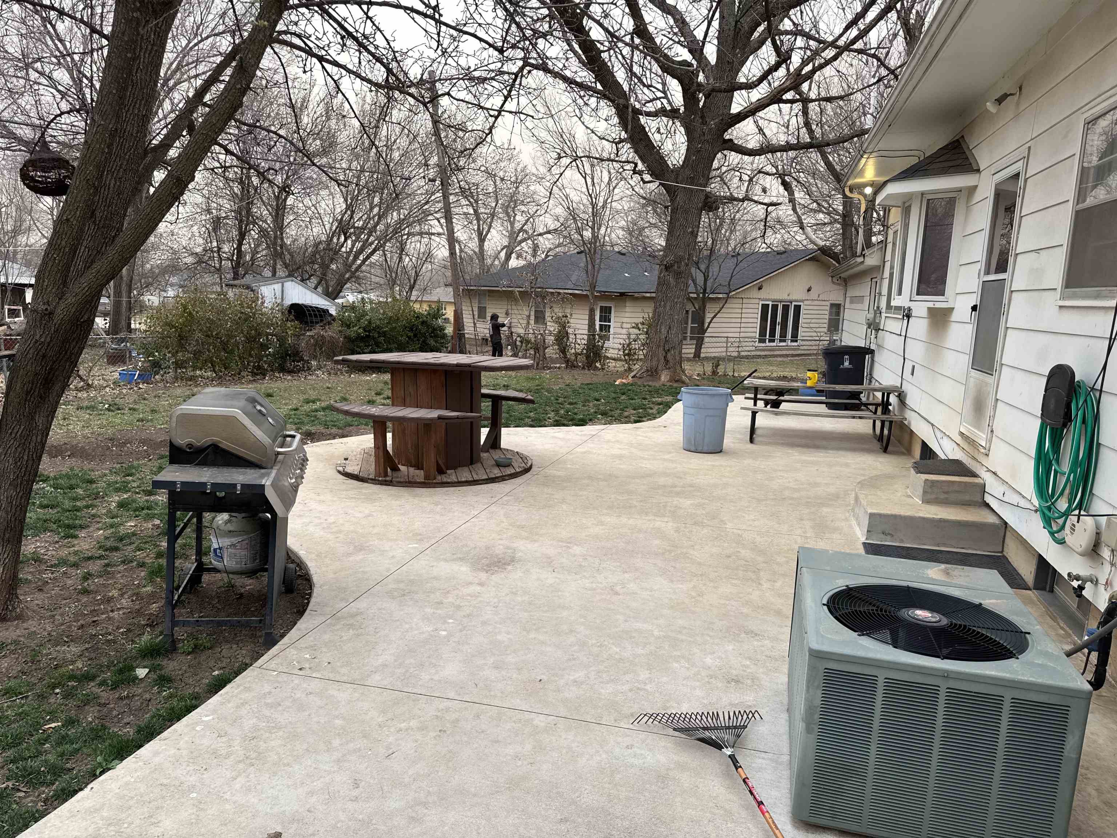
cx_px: 558
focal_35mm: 24
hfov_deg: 71.6
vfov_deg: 56.8
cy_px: 419
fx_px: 774
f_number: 1.78
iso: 64
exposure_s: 1/227
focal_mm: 6.76
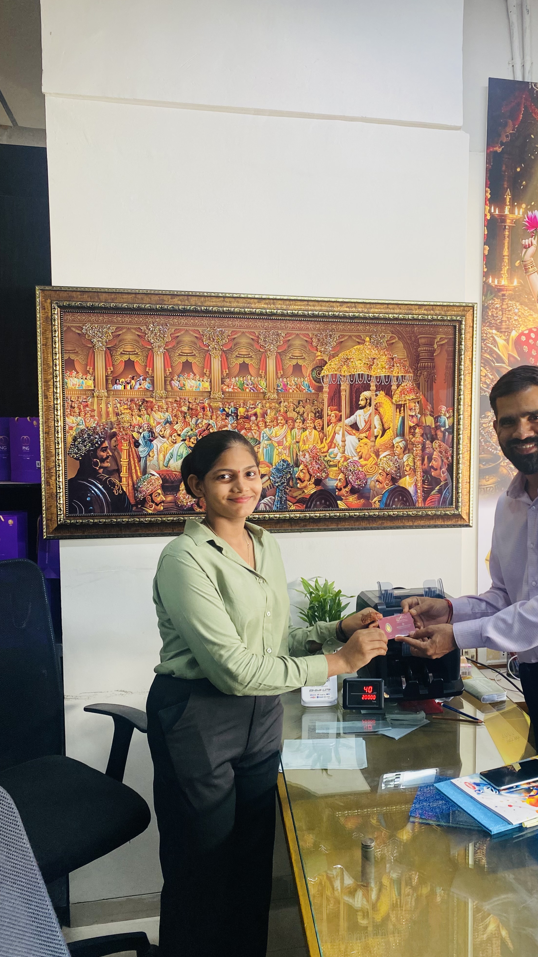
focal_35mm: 29
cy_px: 487
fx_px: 736
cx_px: 356
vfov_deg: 66.1
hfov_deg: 39.7
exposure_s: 1/100
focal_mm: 4.25
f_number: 1.8
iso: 125
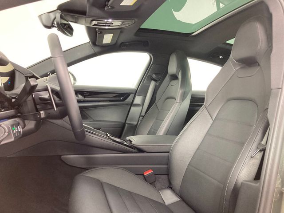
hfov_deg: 63.4
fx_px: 230
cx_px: 142
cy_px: 106
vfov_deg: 49.7
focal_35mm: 28
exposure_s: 1/60
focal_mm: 3.99
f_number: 1.8
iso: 125
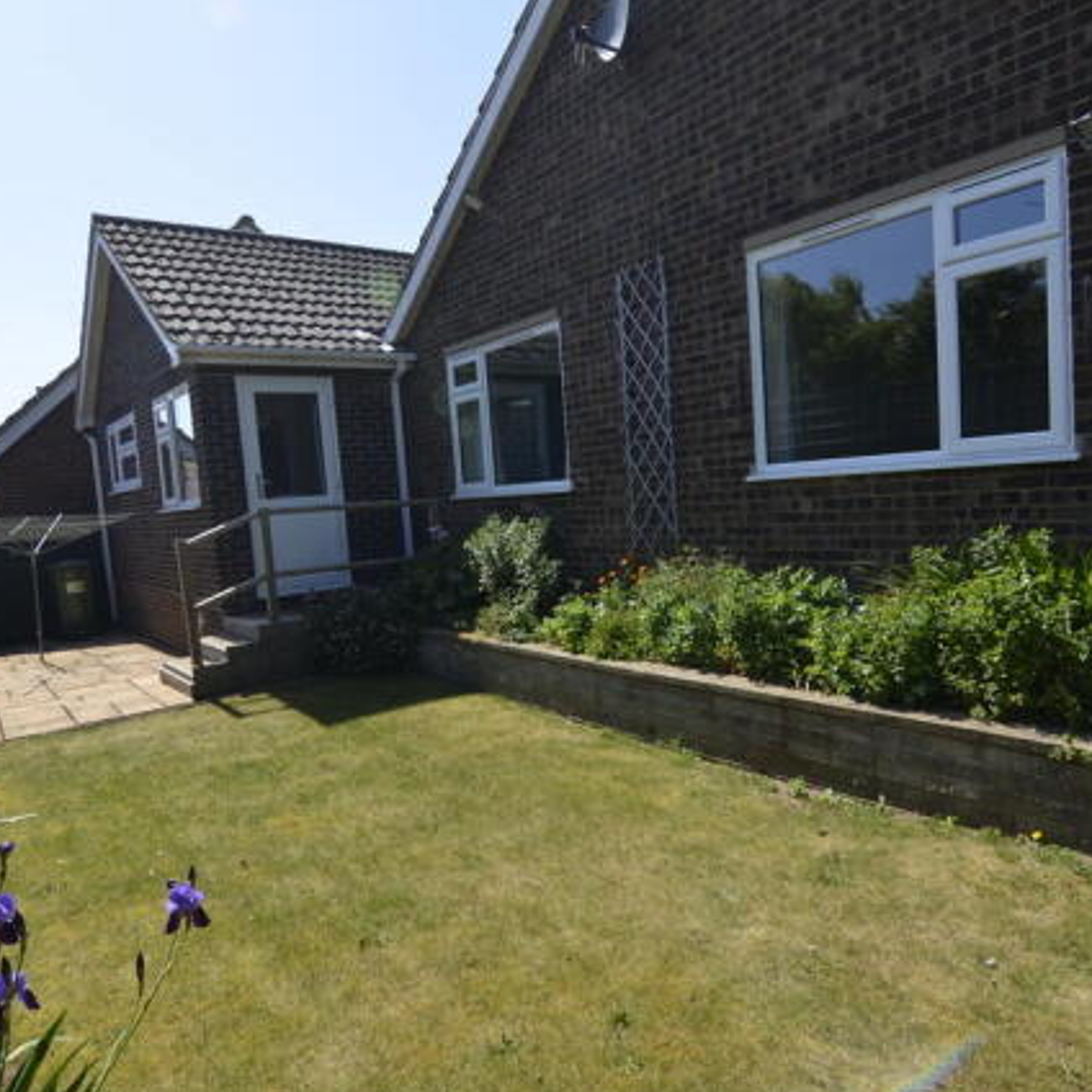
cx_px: 520
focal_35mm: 22
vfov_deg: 70.5
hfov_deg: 70.4
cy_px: 551
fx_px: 773
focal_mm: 11
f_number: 8
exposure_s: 1/250
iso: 125
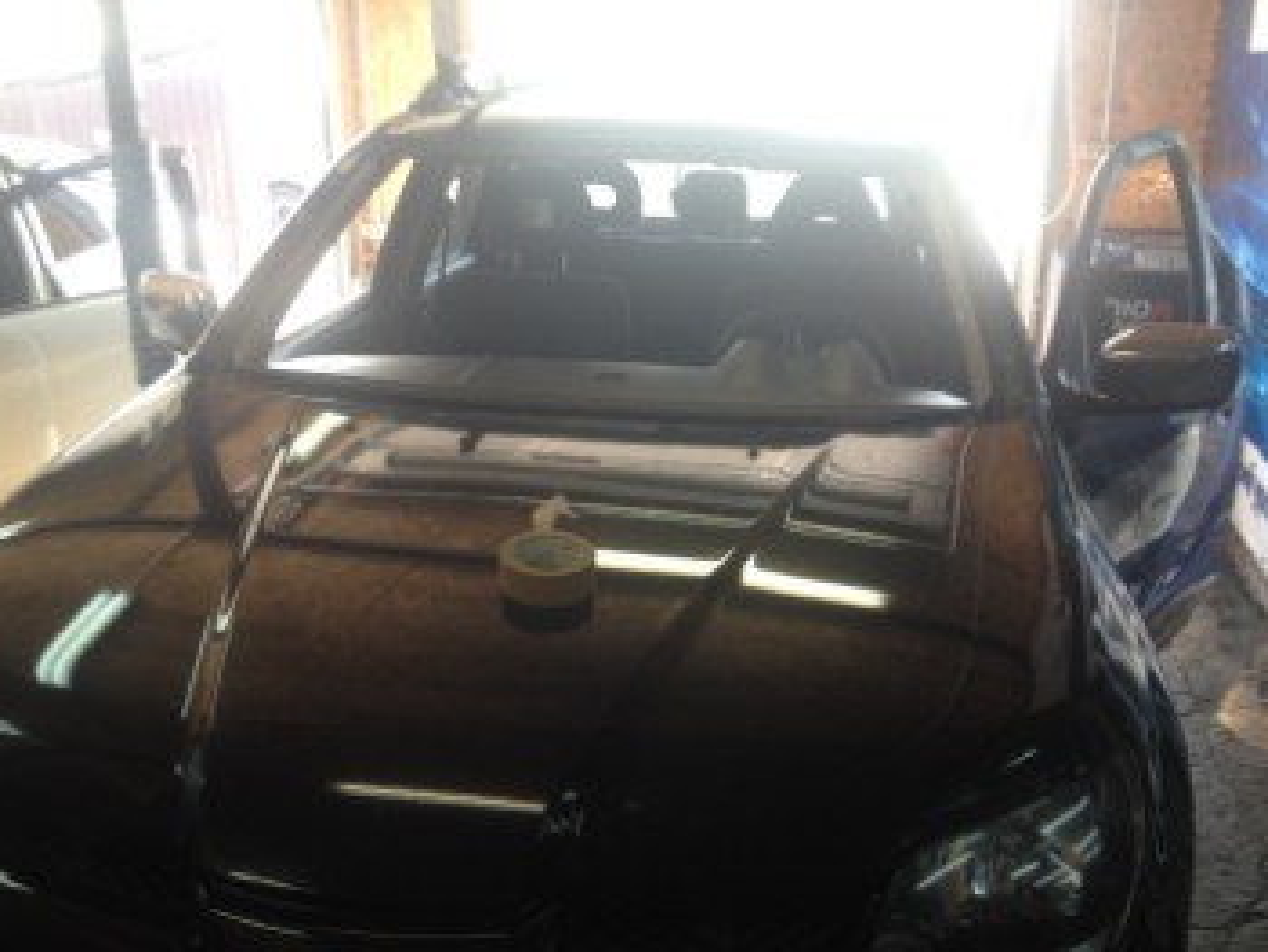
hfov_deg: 46.8
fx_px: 1466
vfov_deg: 35.9
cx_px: 601
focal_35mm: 40
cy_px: 539
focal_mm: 4.28
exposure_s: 1/40
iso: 50
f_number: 2.4
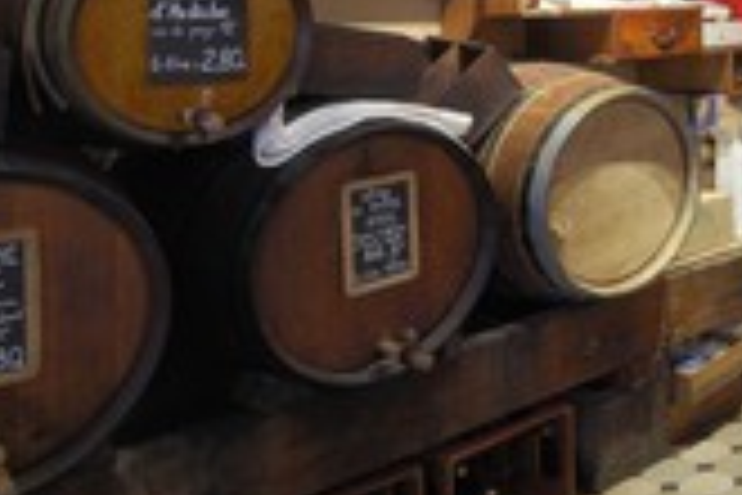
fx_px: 948
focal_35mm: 46
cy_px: -32
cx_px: 884
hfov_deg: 34.5
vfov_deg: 27.1
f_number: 8
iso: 100
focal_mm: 12
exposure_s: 1.6
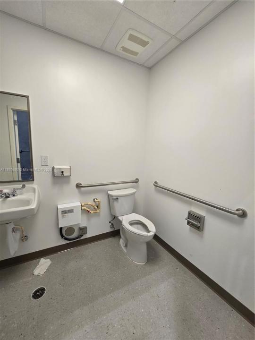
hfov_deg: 89.9
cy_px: 170
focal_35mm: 13
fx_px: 128
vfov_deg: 106.2
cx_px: 128
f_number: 2.2
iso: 80
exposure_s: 1/60
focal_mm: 2.2
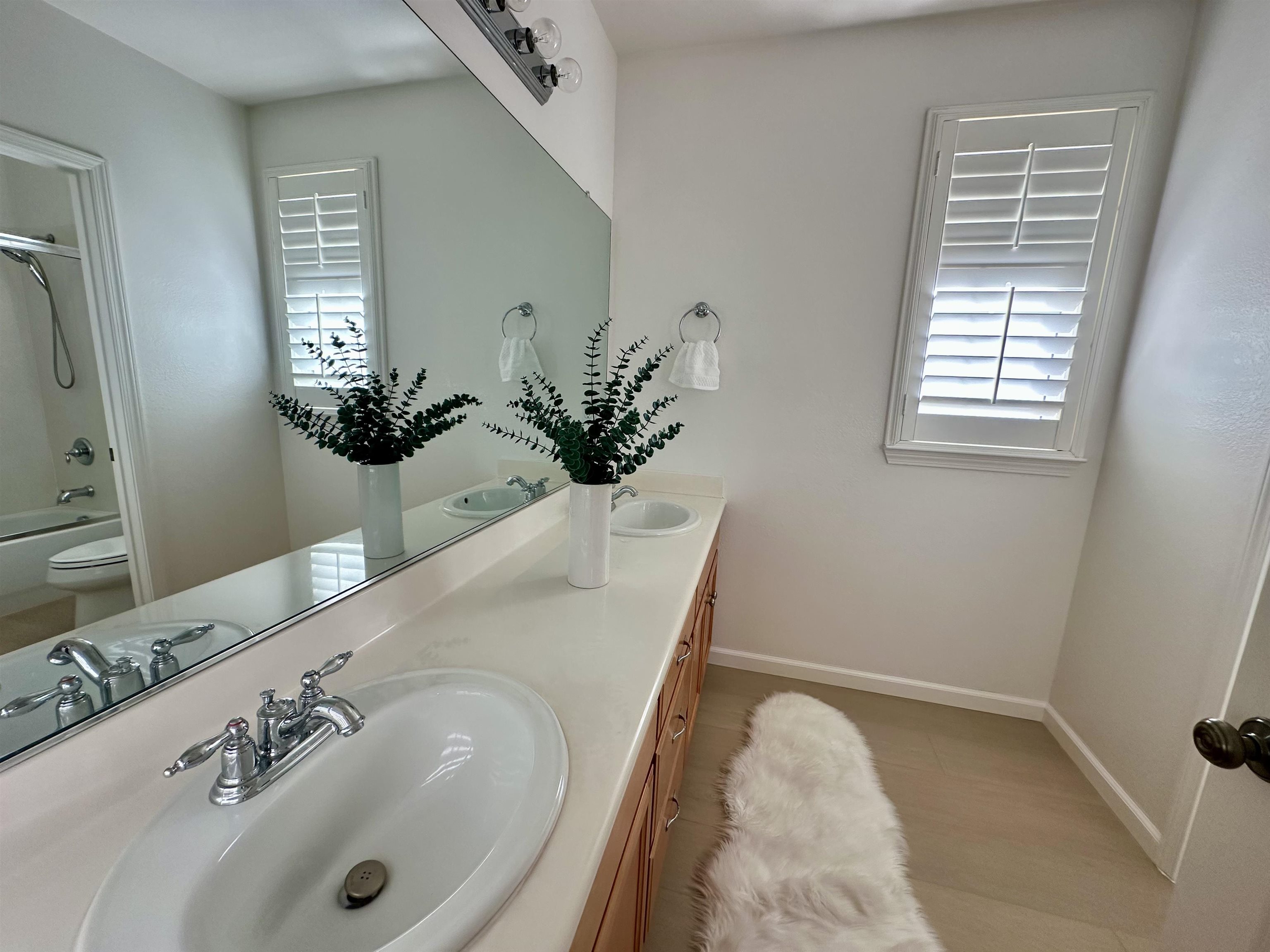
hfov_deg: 102.1
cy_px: 476
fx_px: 514
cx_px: 635
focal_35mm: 14
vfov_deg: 85.7
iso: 160
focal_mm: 2.22
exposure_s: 1/120
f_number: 2.2
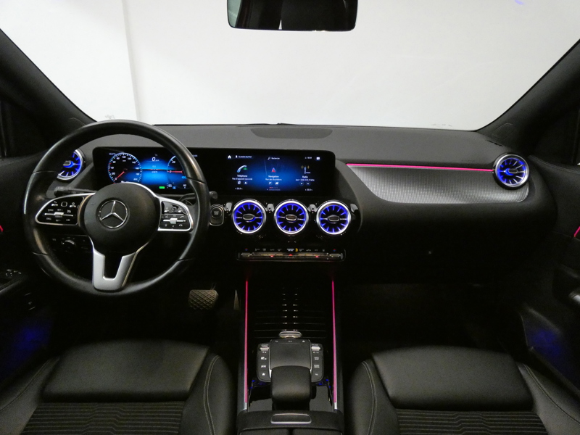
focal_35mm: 20
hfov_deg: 81.7
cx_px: 290
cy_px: 218
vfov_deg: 66.0
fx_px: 335
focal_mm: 3.6
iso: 1600
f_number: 2.8
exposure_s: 1/60
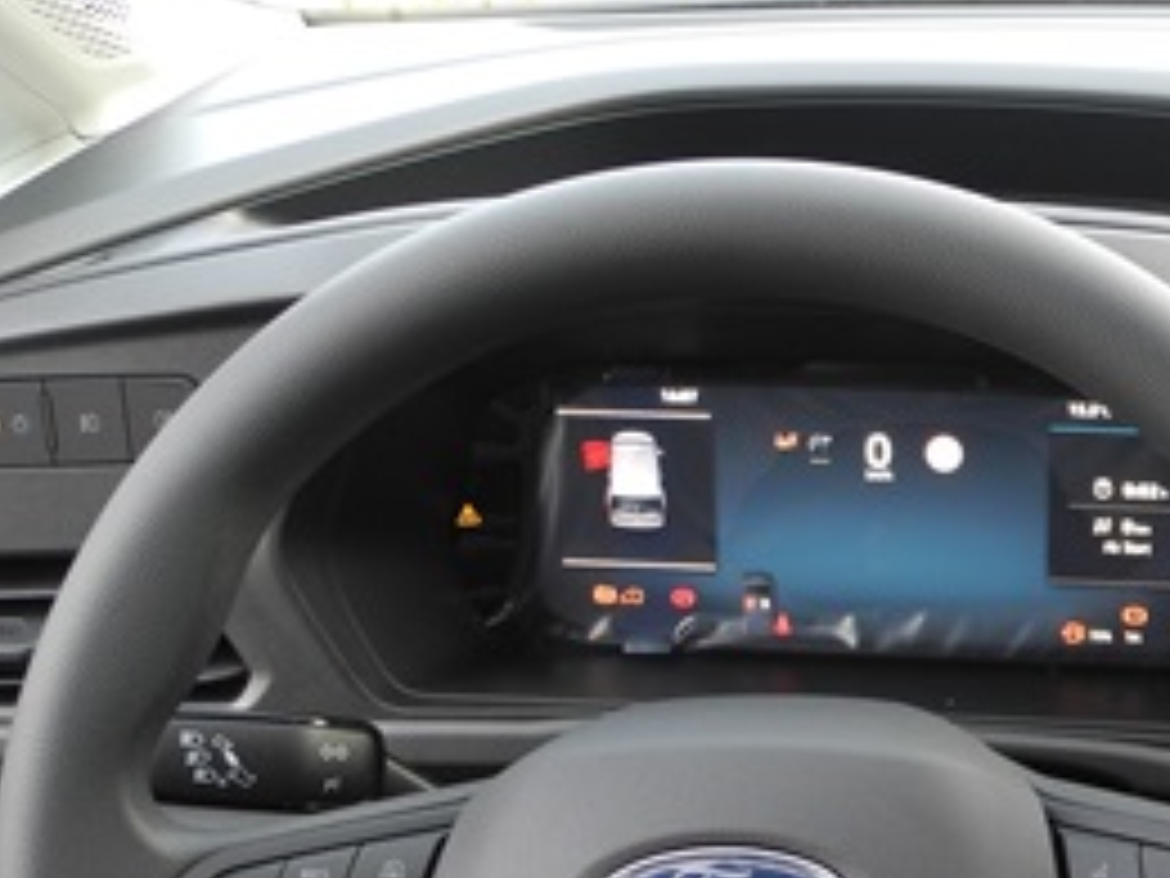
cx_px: 1210
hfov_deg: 26.4
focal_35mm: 69
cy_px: 657
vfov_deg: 21.1
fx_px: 2332
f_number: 2.8
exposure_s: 1/30
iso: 140
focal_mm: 6
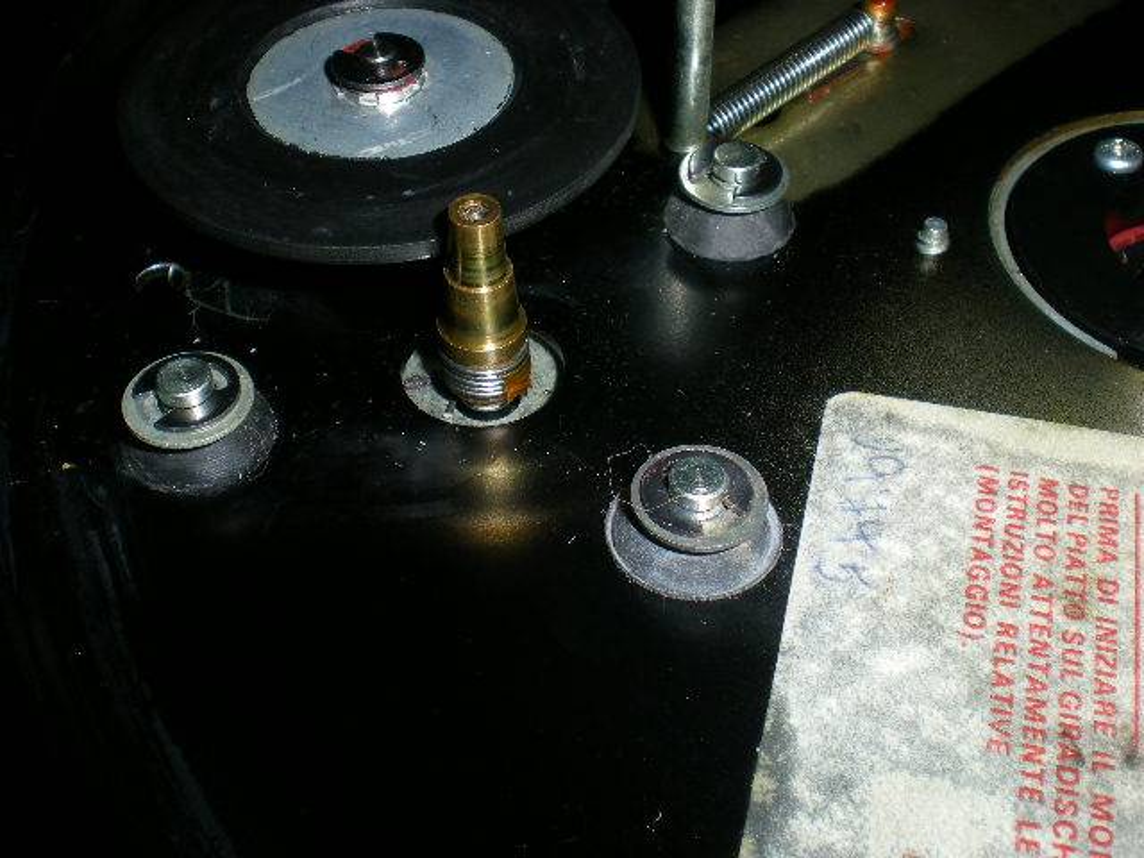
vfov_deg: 32.9
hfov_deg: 42.9
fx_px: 1454
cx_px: 572
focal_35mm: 44
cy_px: 429
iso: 50
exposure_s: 1/60
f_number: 4.9
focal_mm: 7.4
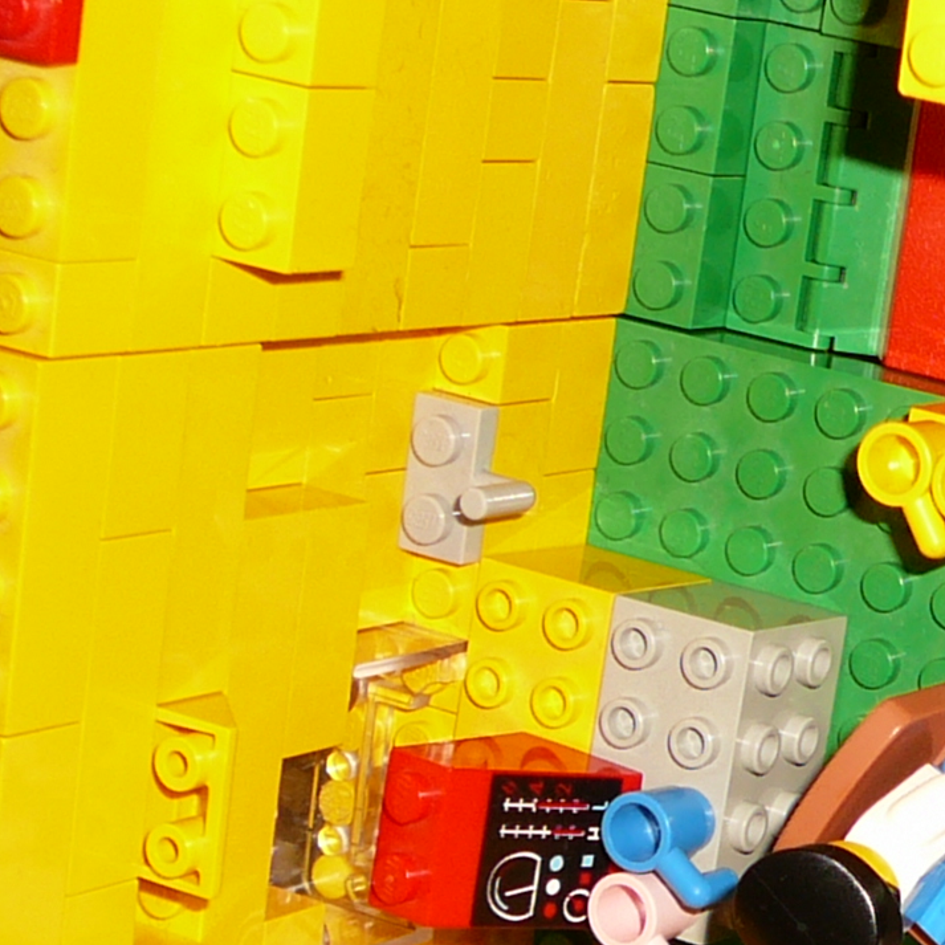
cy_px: 790
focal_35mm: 111
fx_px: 3428
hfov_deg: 15.0
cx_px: 1229
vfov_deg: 15.6
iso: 80
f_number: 2.8
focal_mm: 5.2
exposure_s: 1/30
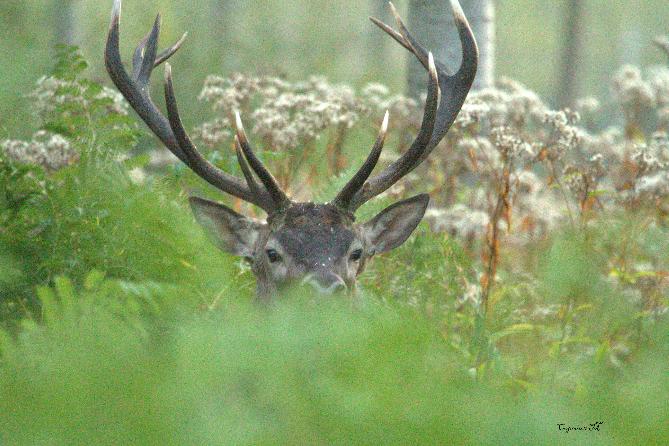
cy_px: 223
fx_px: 11611
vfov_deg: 2.2
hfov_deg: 3.3
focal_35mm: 625
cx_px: 334
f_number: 5.6
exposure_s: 1/80
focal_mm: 400
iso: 3200
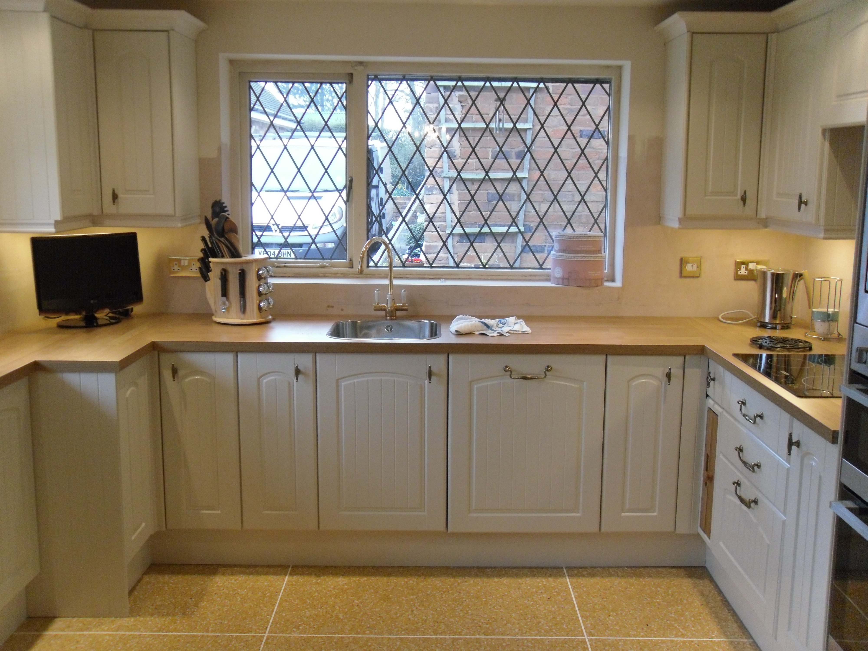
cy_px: 326
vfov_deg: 40.7
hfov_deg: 52.6
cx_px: 434
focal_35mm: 35
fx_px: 878
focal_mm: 6.3
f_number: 3.5
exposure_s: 1/45
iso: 400
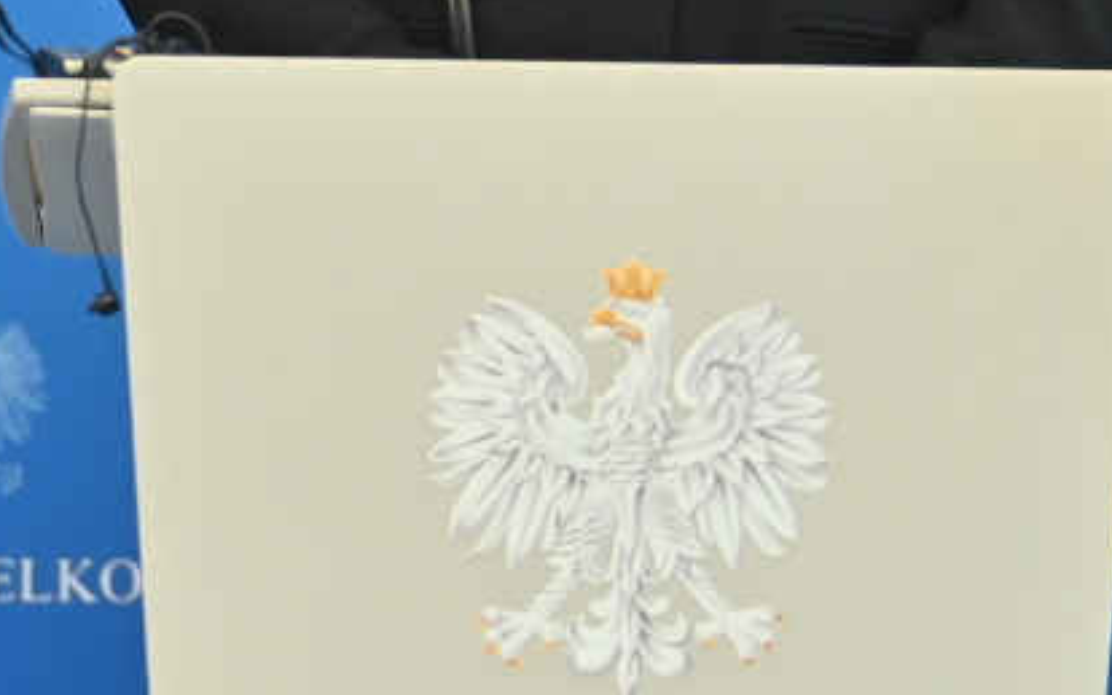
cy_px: -451
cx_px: 658
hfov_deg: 5.0
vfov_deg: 3.1
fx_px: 12701
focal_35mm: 419
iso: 1100
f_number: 2.8
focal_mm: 105
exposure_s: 1/400
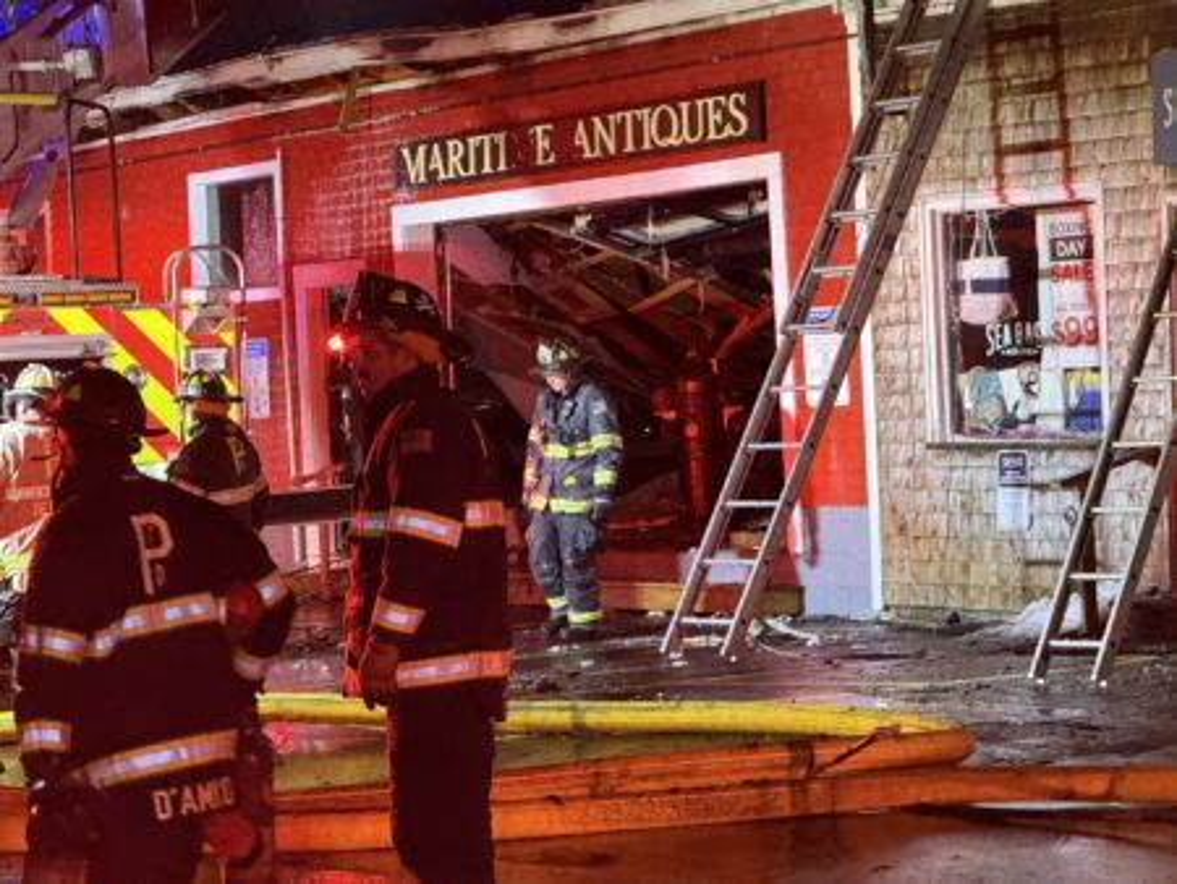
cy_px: 442
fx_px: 4082
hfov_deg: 16.4
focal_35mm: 120
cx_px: 588
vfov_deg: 12.4
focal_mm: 15.66
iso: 800
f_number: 2.8
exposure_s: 1/40
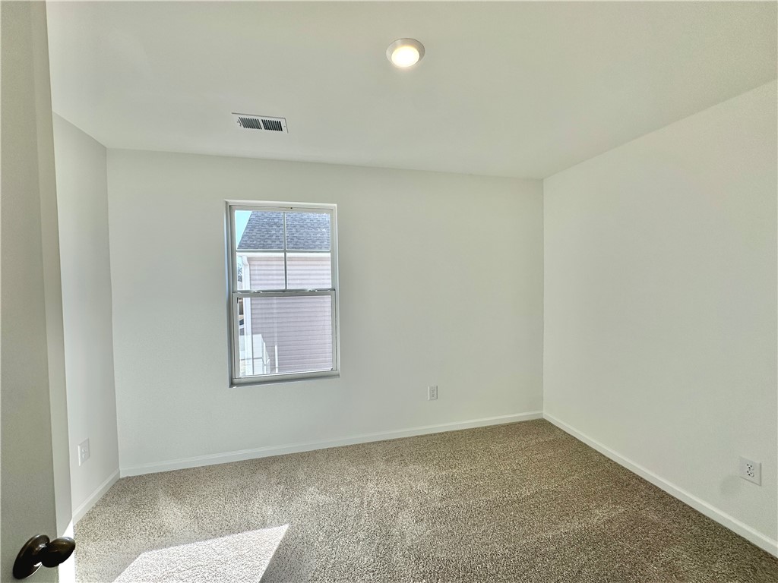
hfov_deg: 102.1
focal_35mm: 14
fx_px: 315
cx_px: 389
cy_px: 292
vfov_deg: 85.7
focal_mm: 2.22
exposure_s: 1/387
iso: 40
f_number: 2.2
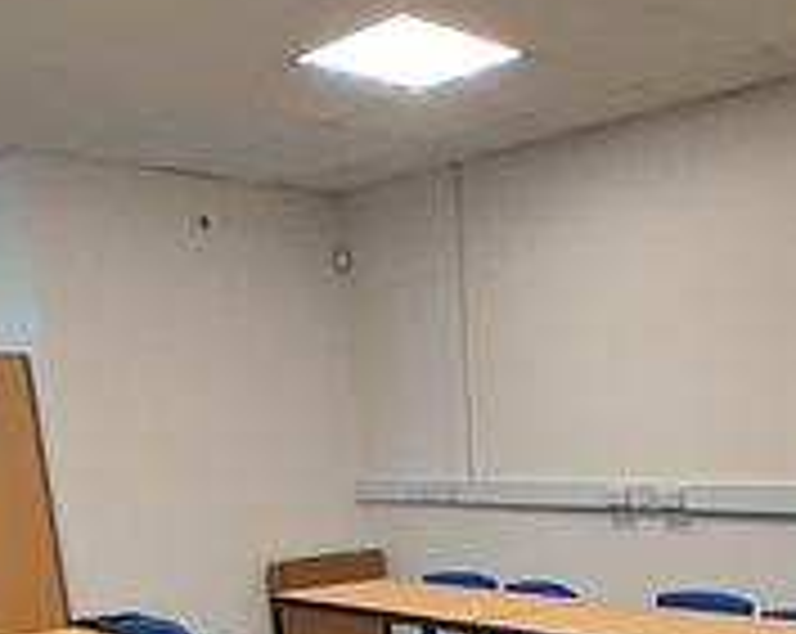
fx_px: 1105
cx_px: 544
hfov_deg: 39.0
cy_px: 771
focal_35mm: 47
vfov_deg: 27.8
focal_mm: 1.46
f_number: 2.2
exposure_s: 1/50
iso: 125
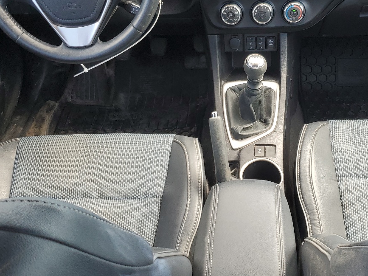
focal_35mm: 48
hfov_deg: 39.1
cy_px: 114
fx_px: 510
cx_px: 249
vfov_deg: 30.2
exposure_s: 1/132
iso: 50
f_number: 1.5
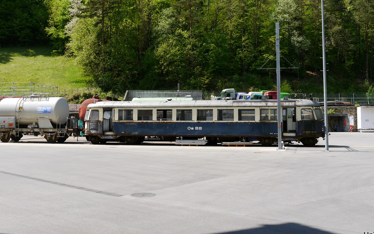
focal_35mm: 43
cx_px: 177
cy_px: 90
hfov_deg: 46.2
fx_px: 438
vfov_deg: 29.8
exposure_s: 1/250
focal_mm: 18
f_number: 7.1
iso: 160
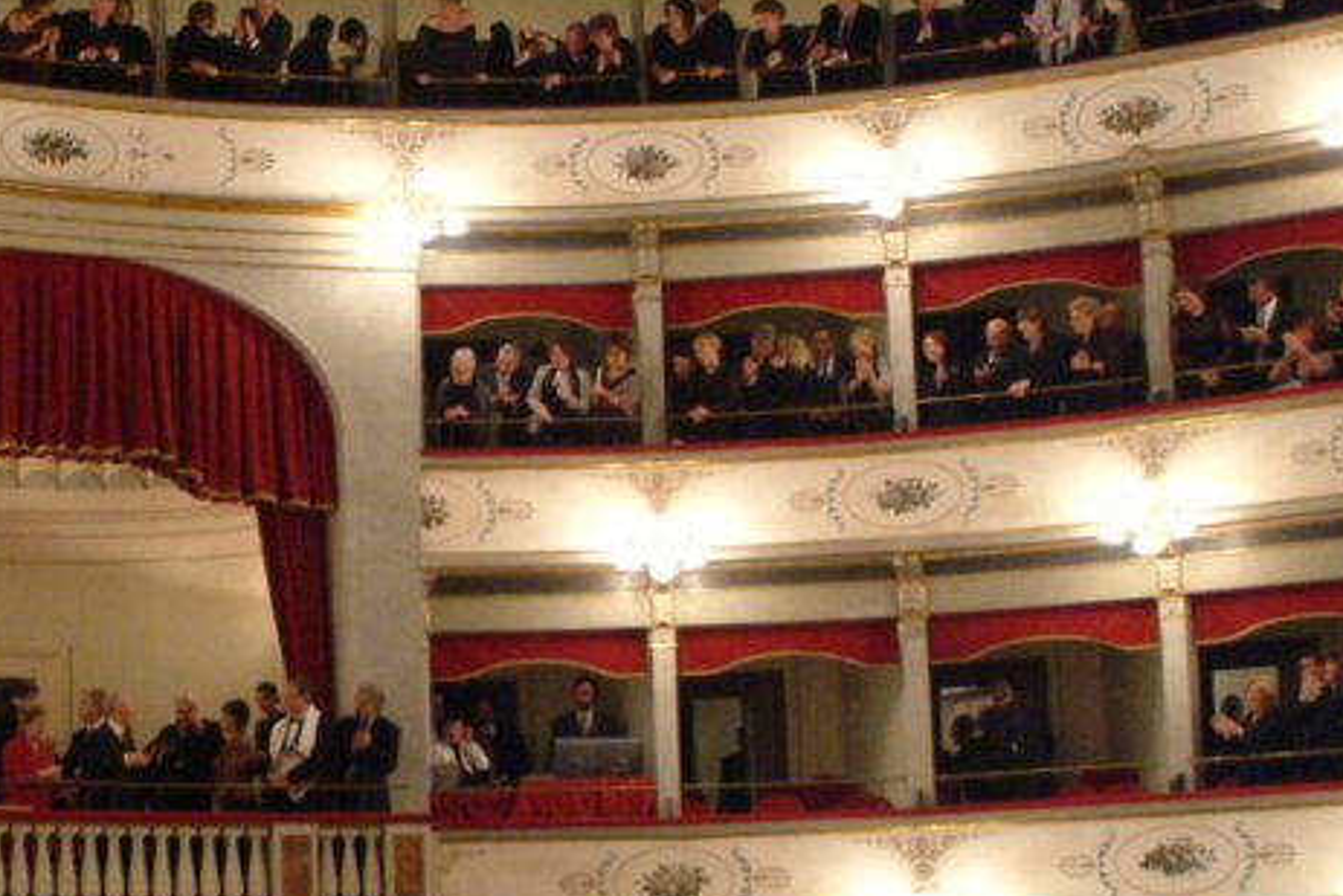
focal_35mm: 83
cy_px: 626
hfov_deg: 24.0
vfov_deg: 16.4
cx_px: 232
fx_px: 3097
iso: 1600
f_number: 2.8
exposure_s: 1/125
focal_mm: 24
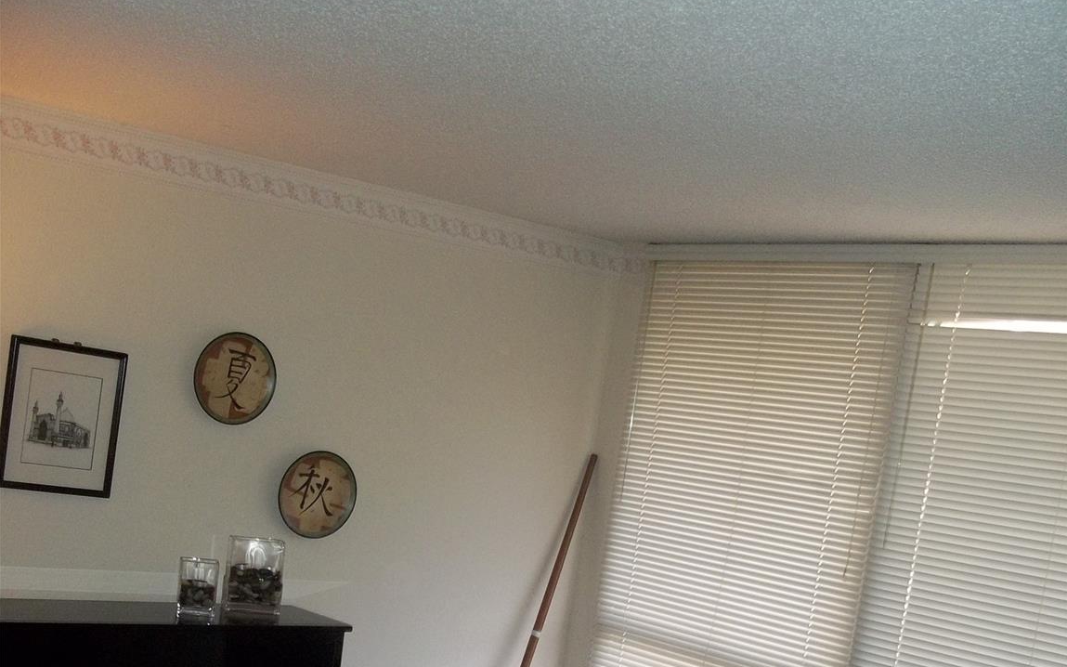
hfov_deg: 39.6
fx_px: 1483
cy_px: 645
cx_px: 534
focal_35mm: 51
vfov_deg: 24.3
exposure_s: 1/30
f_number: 3.1
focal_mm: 6.5
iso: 160
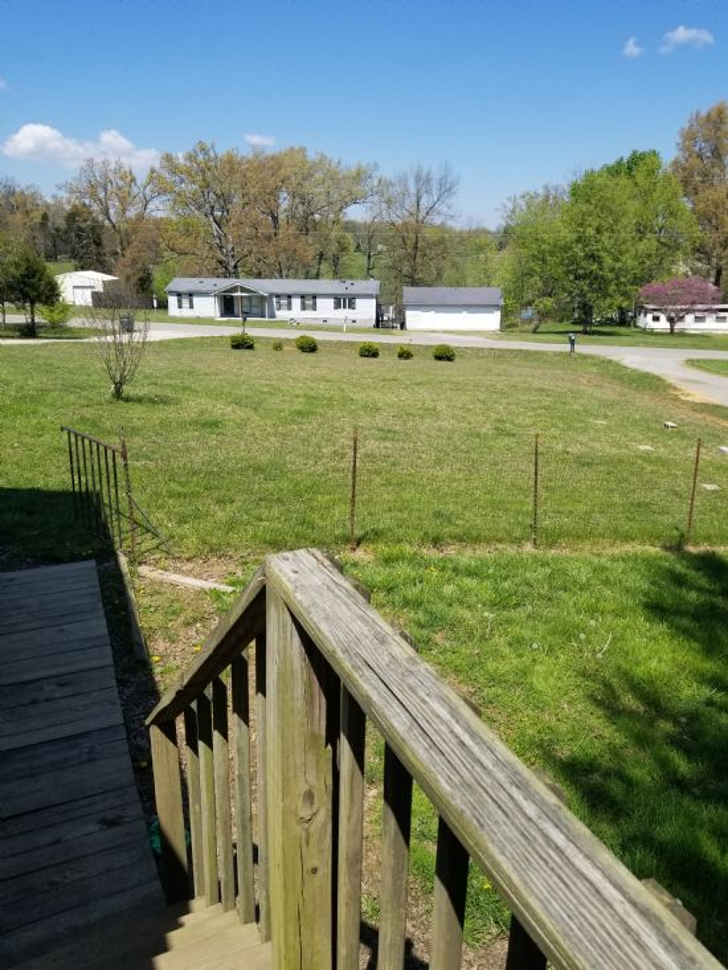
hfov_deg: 53.1
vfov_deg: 67.3
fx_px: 729
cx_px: 364
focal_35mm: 26
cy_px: 485
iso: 50
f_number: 1.7
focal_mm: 4.3
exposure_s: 1/2624
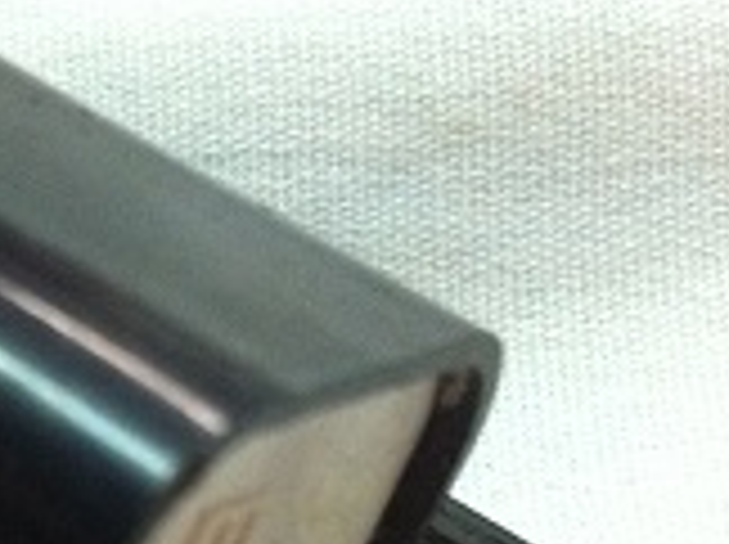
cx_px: -20
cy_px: 710
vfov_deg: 12.8
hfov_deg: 17.2
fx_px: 2355
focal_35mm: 112
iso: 250
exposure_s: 1/17
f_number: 2.8
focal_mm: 3.85
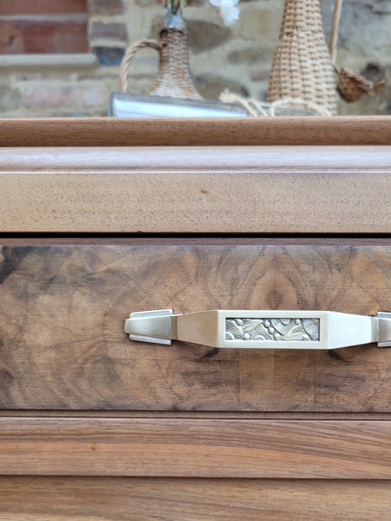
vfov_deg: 49.7
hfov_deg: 38.1
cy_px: 324
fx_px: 557
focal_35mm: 37
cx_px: 272
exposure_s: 1/120
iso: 100
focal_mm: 5.4
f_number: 1.8
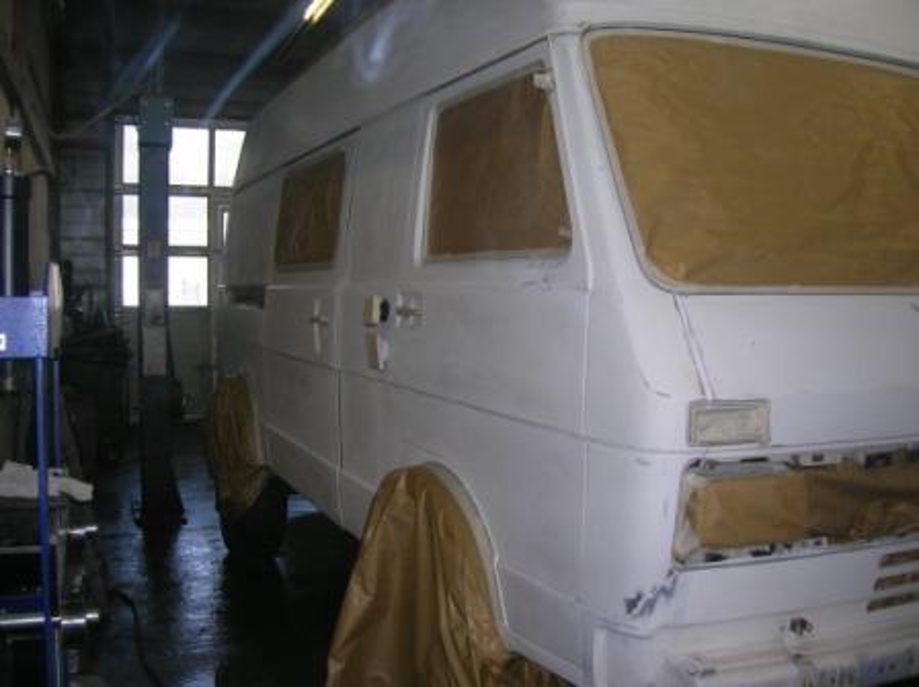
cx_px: 460
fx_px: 902
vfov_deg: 41.7
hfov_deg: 54.0
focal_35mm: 34
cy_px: 344
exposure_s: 1/60.1
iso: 50
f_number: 2.9
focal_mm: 5.7
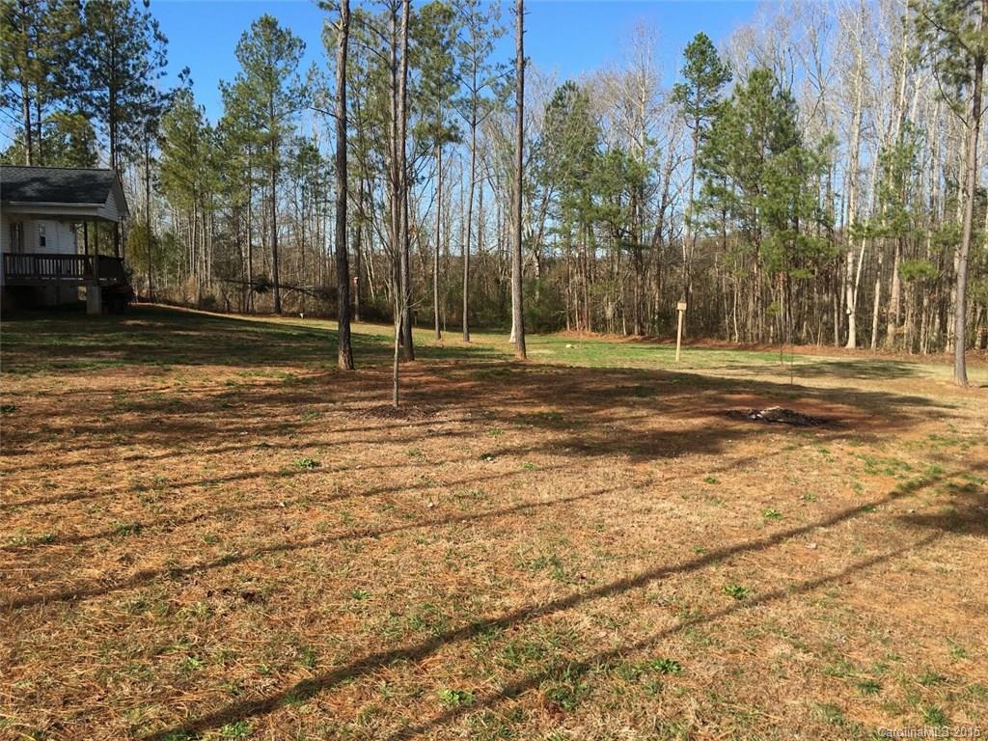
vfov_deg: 48.2
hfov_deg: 61.7
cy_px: 370
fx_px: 828
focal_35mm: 29
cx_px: 494
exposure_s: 1/761
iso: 25
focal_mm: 4.15
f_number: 2.2
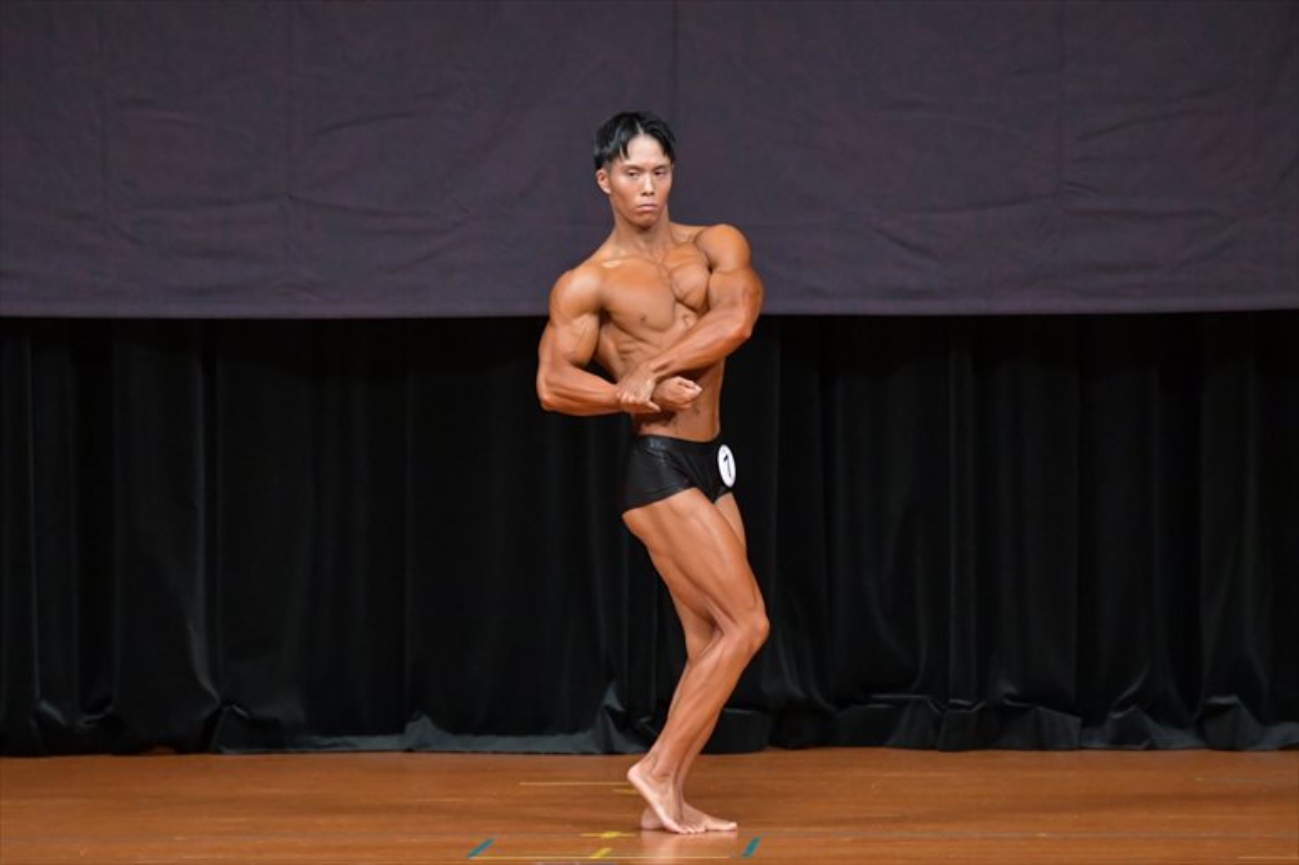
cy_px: 432
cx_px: 650
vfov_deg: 4.8
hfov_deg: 7.2
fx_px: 10279
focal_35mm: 285
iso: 5000
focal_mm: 190
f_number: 5.6
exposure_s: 1/400
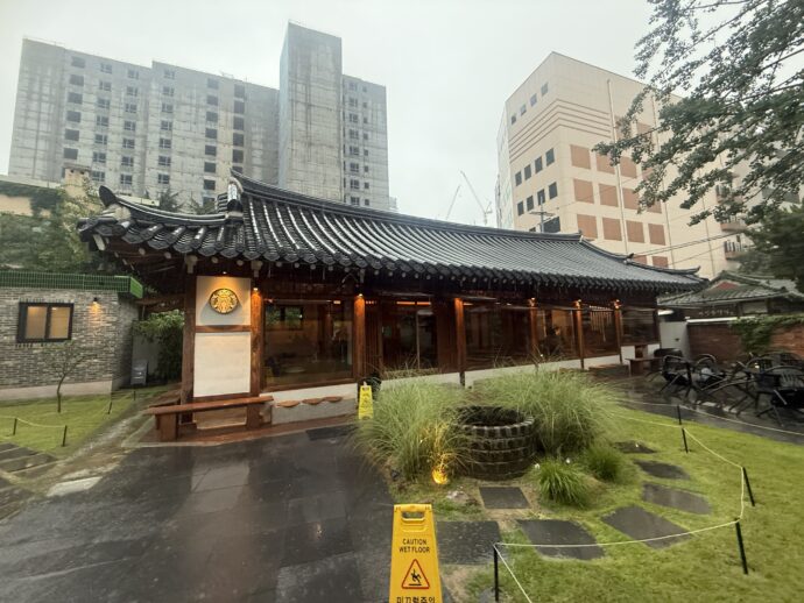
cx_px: 402
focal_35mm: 14
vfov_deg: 85.7
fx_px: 325
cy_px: 302
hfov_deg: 102.0
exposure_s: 1/120
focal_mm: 2.22
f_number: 2.2
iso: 250
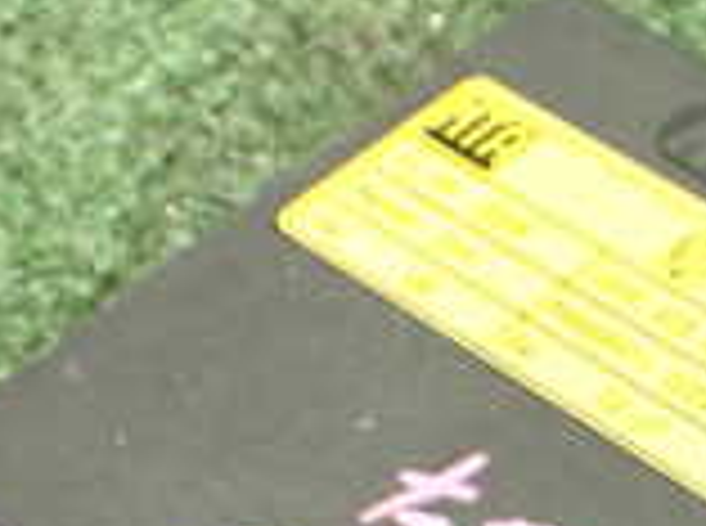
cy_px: 701
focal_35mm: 115
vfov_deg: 12.4
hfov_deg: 16.4
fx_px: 2340
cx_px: 868
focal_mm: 5.4
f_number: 2.3
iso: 800
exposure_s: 1/40
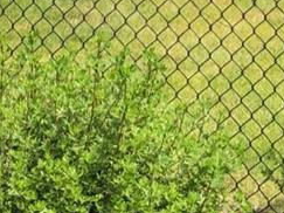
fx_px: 1419
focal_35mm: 173
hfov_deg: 11.4
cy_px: -311
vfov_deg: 7.9
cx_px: 221
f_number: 1.8
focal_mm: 3.99
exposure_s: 1/1043
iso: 20
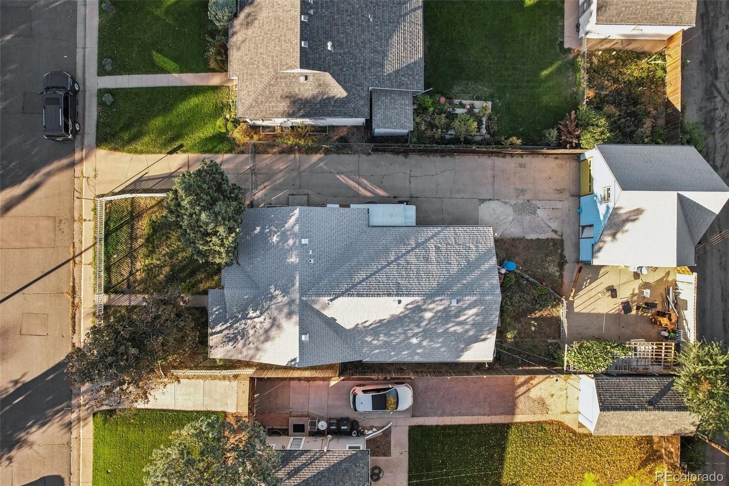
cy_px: 243
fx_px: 445
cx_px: 364
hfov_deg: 78.6
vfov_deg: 57.2
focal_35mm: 22
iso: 110
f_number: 2.8
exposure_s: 1/320
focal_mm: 8.4
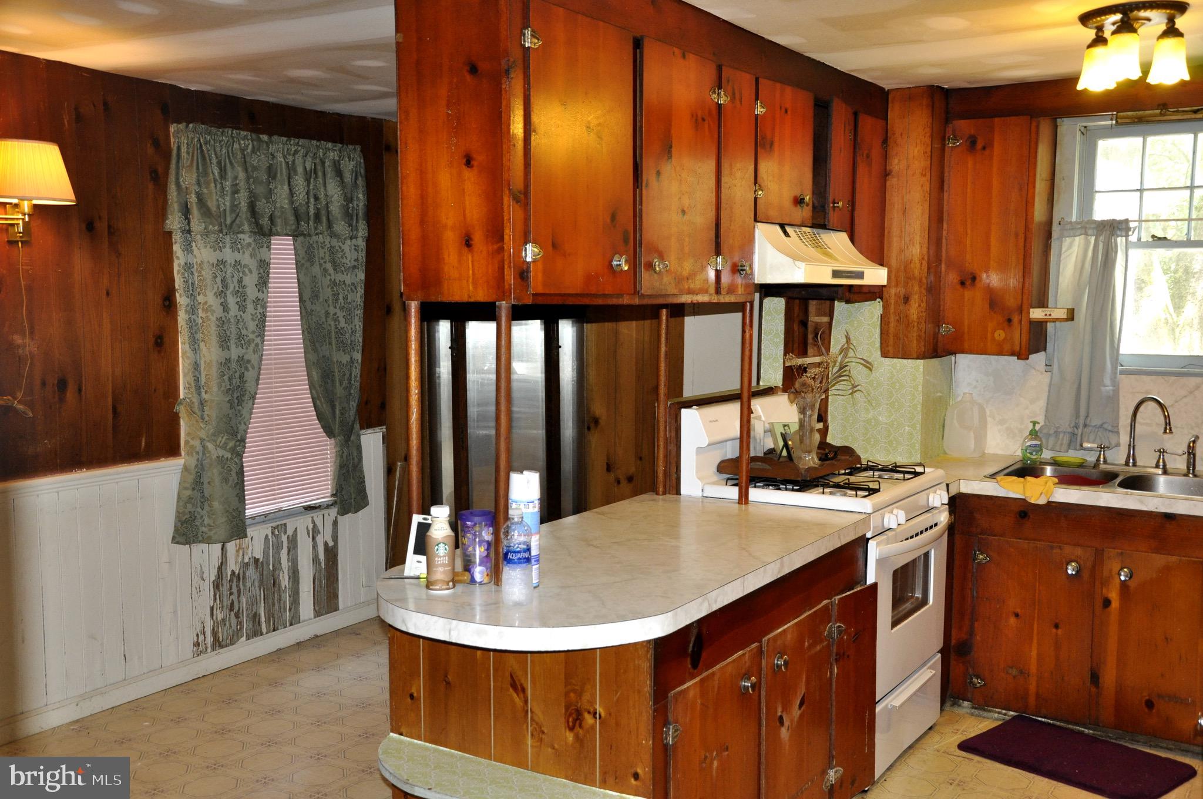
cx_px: 602
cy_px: 400
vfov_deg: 36.8
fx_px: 1201
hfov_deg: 53.2
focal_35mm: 36
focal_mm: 24
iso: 800
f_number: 3.8
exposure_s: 1/60
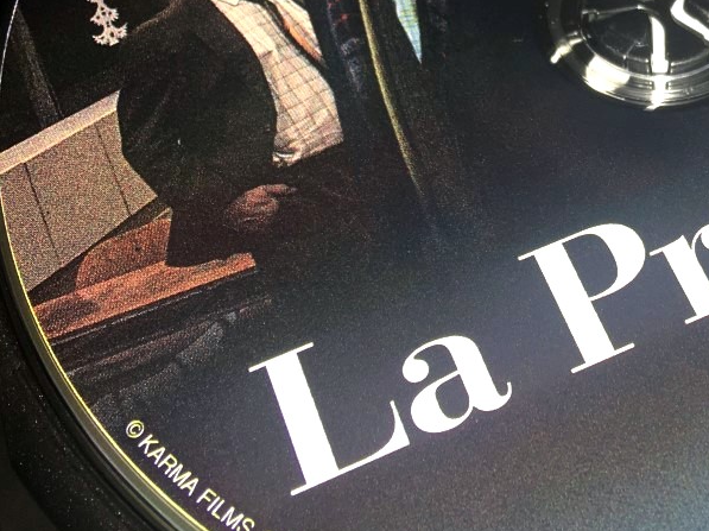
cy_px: 162
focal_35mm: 70
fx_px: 1433
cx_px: 645
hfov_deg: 26.8
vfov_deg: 20.9
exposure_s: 1/42
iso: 25
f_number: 2.2
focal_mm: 4.15
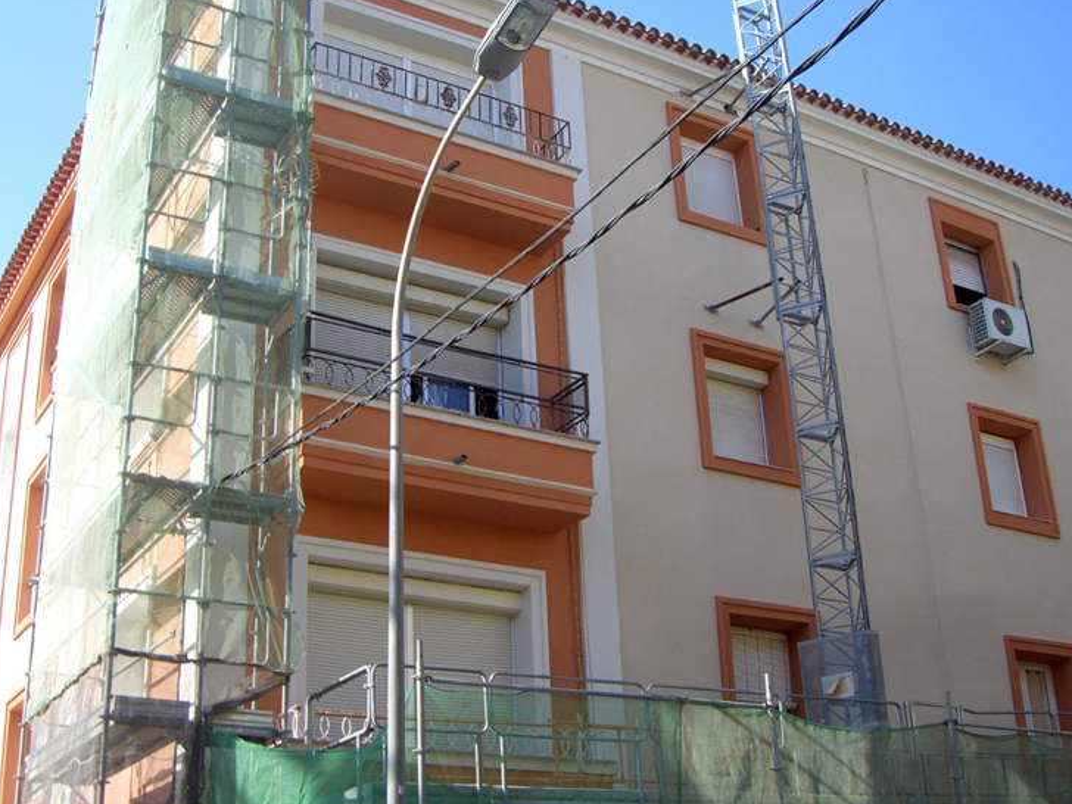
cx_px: 568
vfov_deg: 30.9
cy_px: 444
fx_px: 1456
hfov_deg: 40.4
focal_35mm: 47
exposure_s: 1/250
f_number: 4.3
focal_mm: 6.2
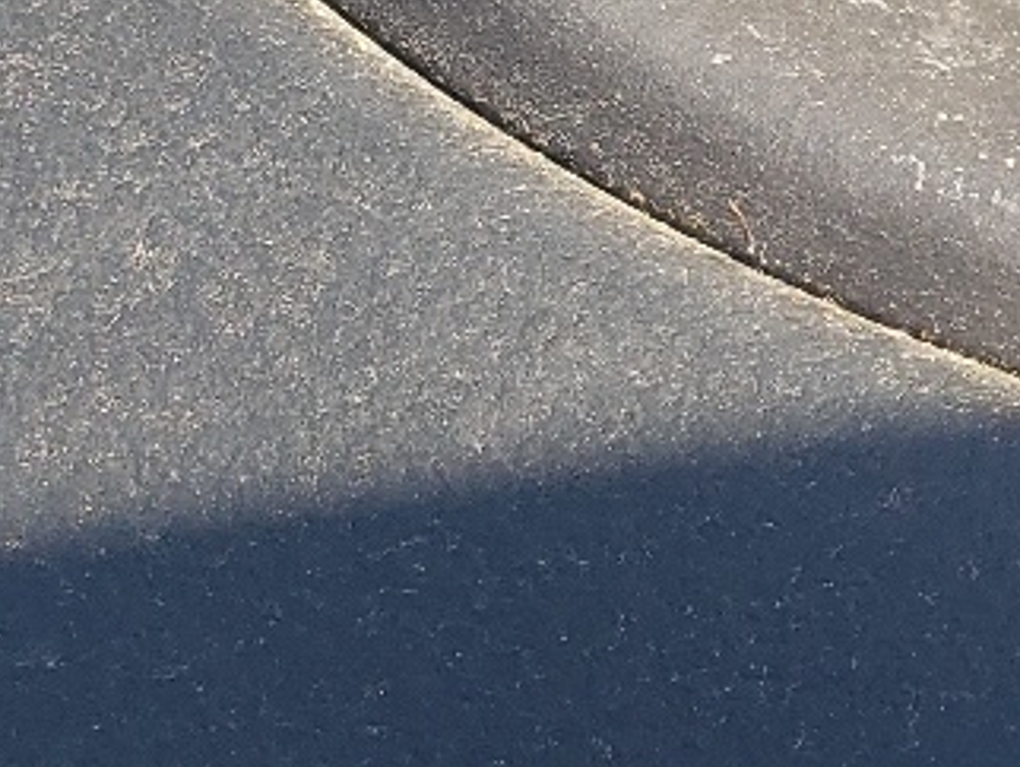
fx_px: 3804
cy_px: -38
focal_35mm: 129
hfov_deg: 13.5
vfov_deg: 11.4
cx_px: 1907
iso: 50
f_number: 1.5
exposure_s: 1/400
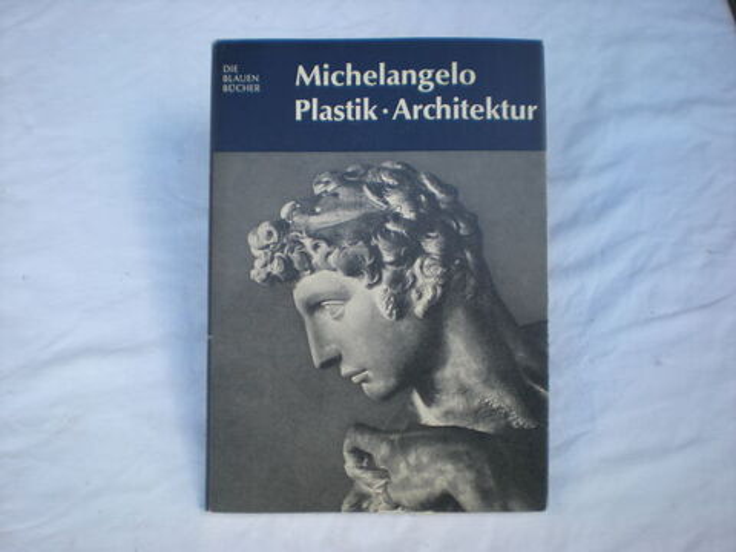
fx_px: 808
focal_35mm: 38
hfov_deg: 49.0
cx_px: 368
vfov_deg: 37.7
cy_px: 276
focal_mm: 6.3
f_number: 3.1
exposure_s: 1/81.2
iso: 64
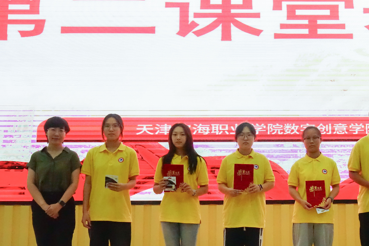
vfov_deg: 31.1
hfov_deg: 44.6
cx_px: 255
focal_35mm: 43
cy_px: 141
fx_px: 441
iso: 12800
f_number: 6.3
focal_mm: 28
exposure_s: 1/640
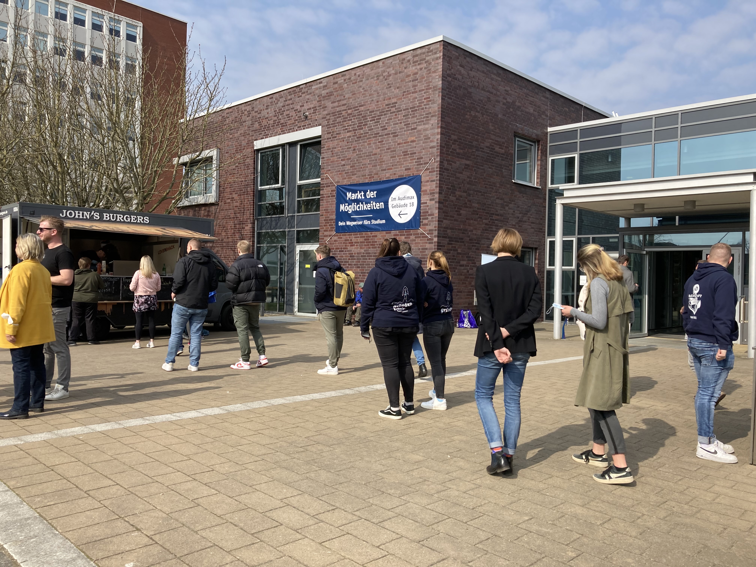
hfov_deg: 63.4
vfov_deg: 49.7
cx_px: 378
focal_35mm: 28
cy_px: 284
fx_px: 612
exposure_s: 1/1499
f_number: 1.8
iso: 20
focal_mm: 3.99
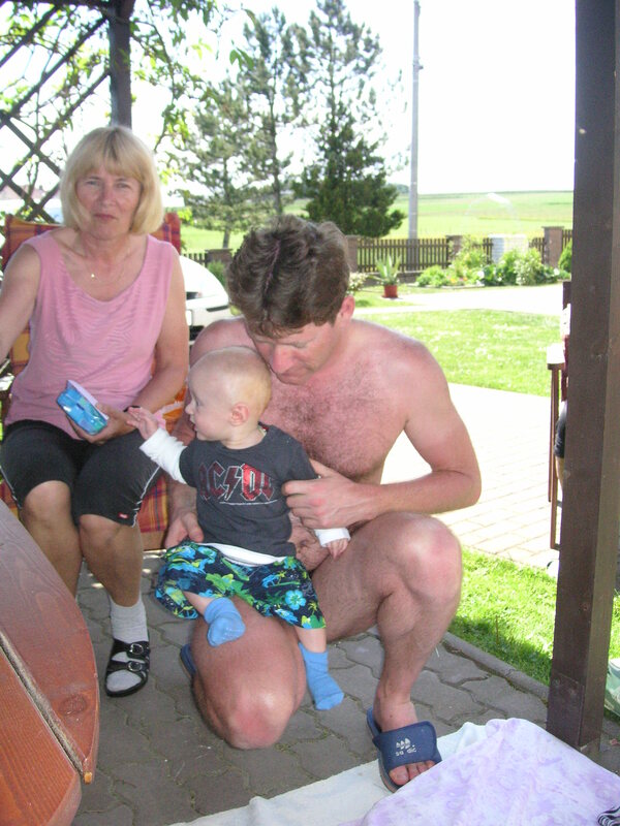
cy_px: 413
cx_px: 310
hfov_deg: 38.7
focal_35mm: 37
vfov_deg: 50.1
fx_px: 884
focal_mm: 6.1
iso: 160
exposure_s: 1/750
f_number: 2.8
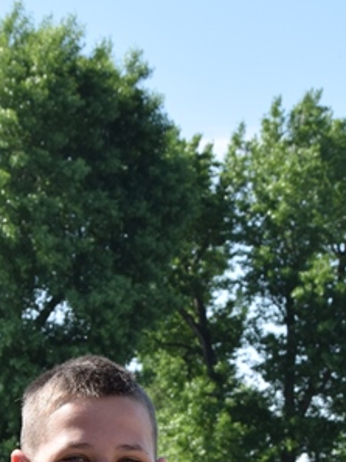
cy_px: 457
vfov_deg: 11.3
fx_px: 2318
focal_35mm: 174
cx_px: 158
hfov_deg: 8.5
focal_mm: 35
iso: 200
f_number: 9
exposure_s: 1/320
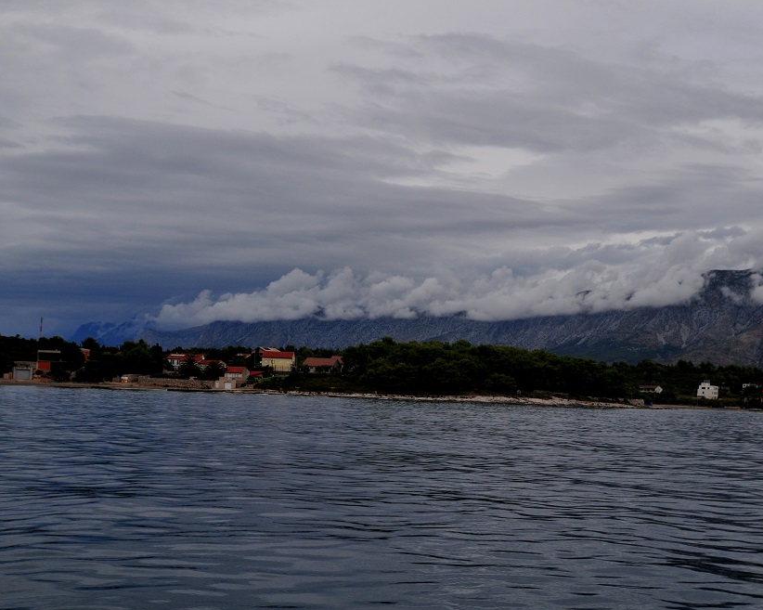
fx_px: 1119
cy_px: 305
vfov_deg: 30.5
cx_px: 448
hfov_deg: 37.5
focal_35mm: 50
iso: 250
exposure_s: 1/3200
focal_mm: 29
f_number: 6.3
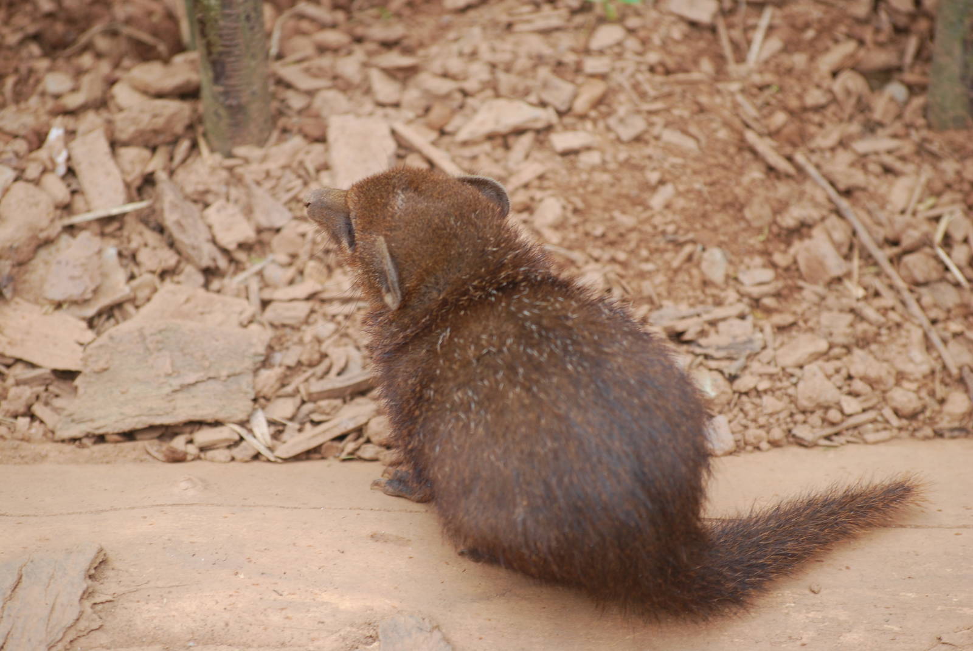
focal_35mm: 292
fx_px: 7915
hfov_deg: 7.0
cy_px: 326
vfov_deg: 4.7
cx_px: 486
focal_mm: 195
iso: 220
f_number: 5
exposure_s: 1/125
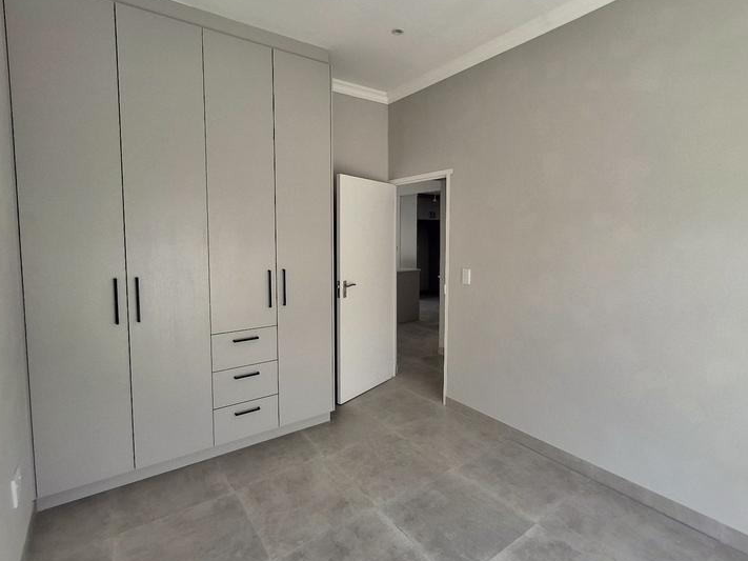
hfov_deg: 87.8
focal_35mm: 18
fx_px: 389
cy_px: 267
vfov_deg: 71.5
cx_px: 379
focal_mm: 1.64
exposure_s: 1/179
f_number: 2.2
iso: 40
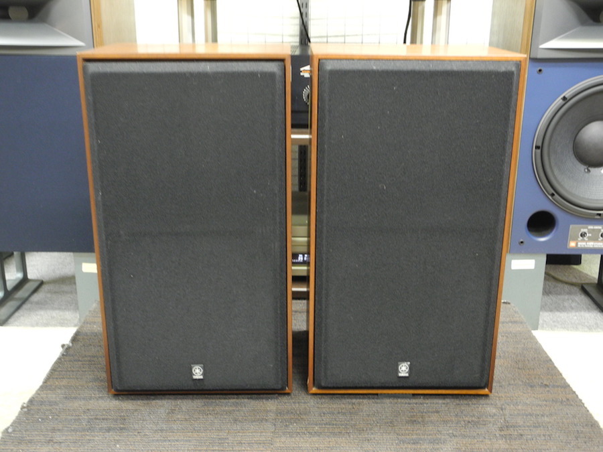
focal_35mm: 41
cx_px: 302
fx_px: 714
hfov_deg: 45.8
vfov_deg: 35.1
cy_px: 226
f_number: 3.2
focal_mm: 8.8
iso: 400
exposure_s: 1/5.1
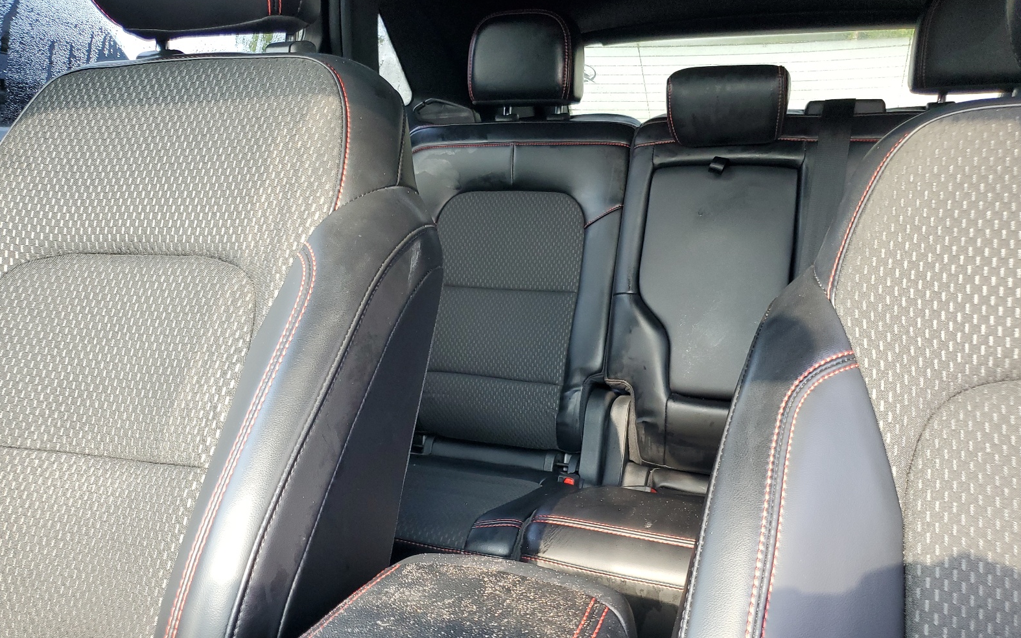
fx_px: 779
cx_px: 516
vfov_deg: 44.3
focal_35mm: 28
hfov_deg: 66.5
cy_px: 382
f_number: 1.5
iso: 93
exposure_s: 1/120
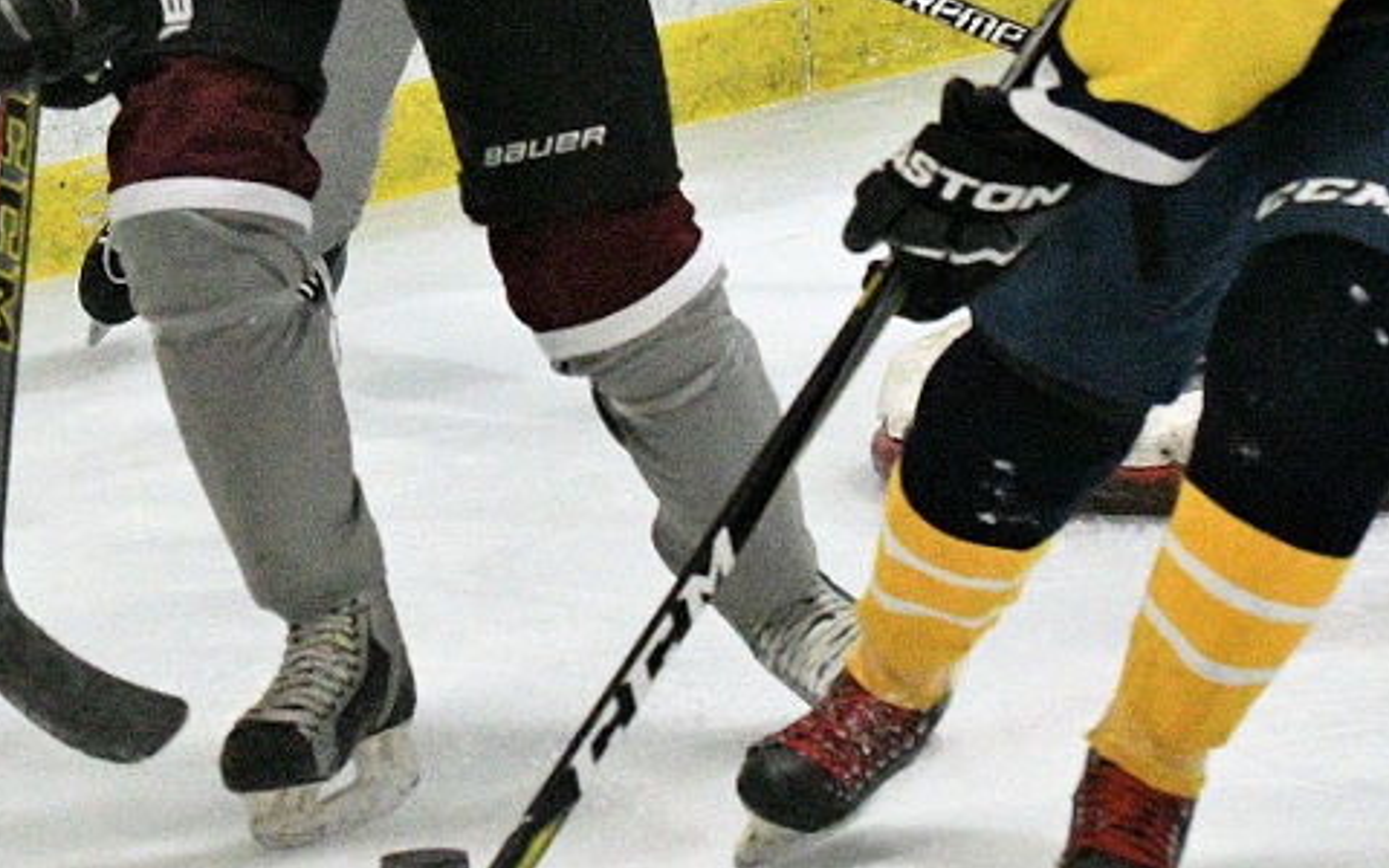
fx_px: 8782
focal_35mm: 232
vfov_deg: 5.7
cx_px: 694
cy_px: 91
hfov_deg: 9.0
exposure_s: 1/1000
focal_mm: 70
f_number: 5
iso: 16000
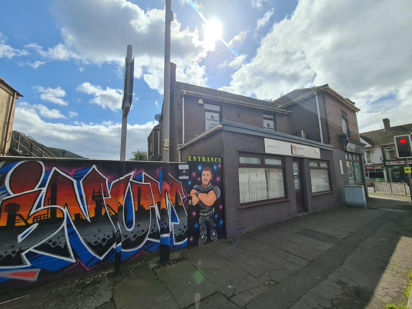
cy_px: 154
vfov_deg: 89.9
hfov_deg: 106.2
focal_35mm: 13
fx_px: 155
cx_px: 206
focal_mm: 2.2
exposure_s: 1/2936
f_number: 2.2
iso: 64
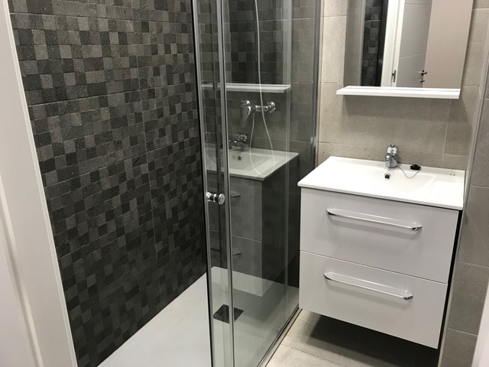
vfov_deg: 49.7
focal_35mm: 28
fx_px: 396
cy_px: 184
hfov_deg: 63.4
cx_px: 244
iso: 40
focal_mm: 3.99
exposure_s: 1/25
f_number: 1.8
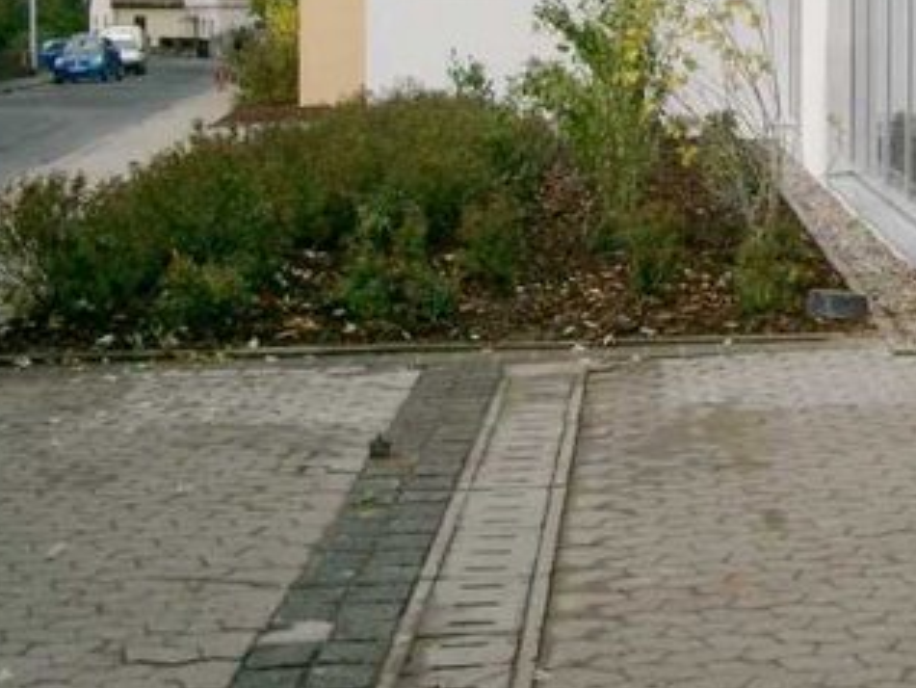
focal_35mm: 70
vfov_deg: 20.6
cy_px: 55
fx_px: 1853
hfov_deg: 26.8
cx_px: 824
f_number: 5
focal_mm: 7.6
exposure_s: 1/500
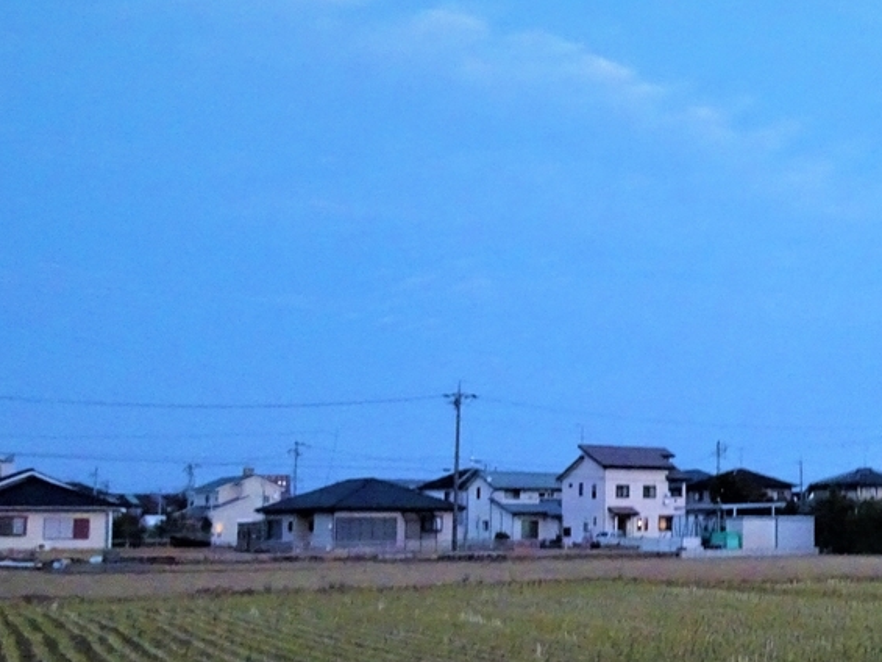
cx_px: 909
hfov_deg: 33.8
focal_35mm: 51
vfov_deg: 28.5
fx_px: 1300
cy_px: 418
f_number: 3.5
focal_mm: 4.1
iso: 800
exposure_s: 1/15
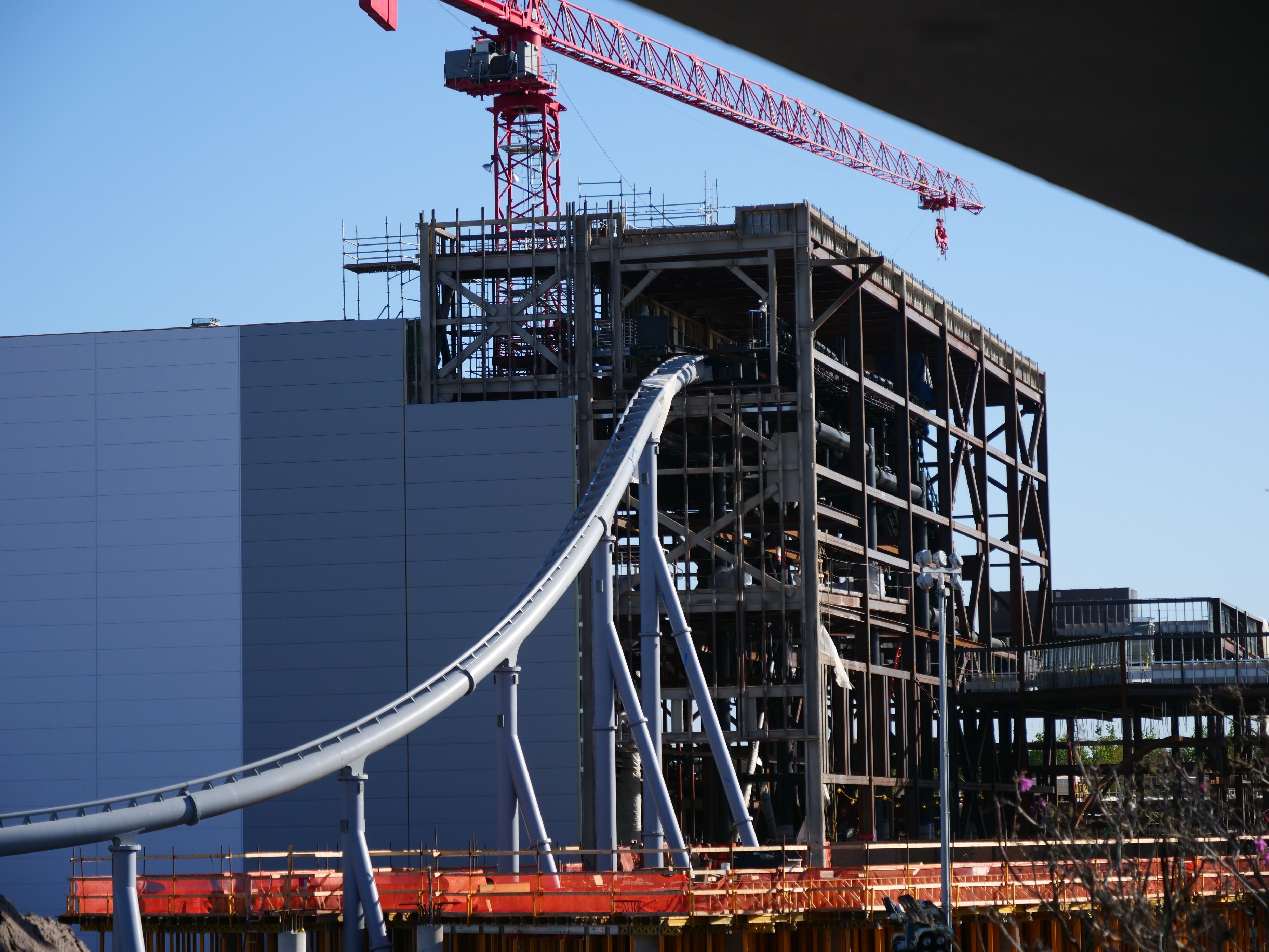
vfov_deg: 12.3
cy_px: 476
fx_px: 4399
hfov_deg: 16.4
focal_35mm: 120
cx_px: 634
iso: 200
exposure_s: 1/1600
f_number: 4
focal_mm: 60
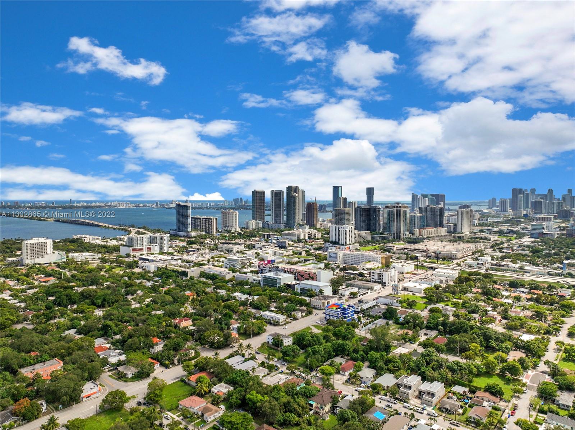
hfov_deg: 71.6
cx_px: 288
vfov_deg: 56.8
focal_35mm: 24
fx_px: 398
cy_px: 215
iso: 140
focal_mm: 12.29
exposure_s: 1/3200
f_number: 2.8
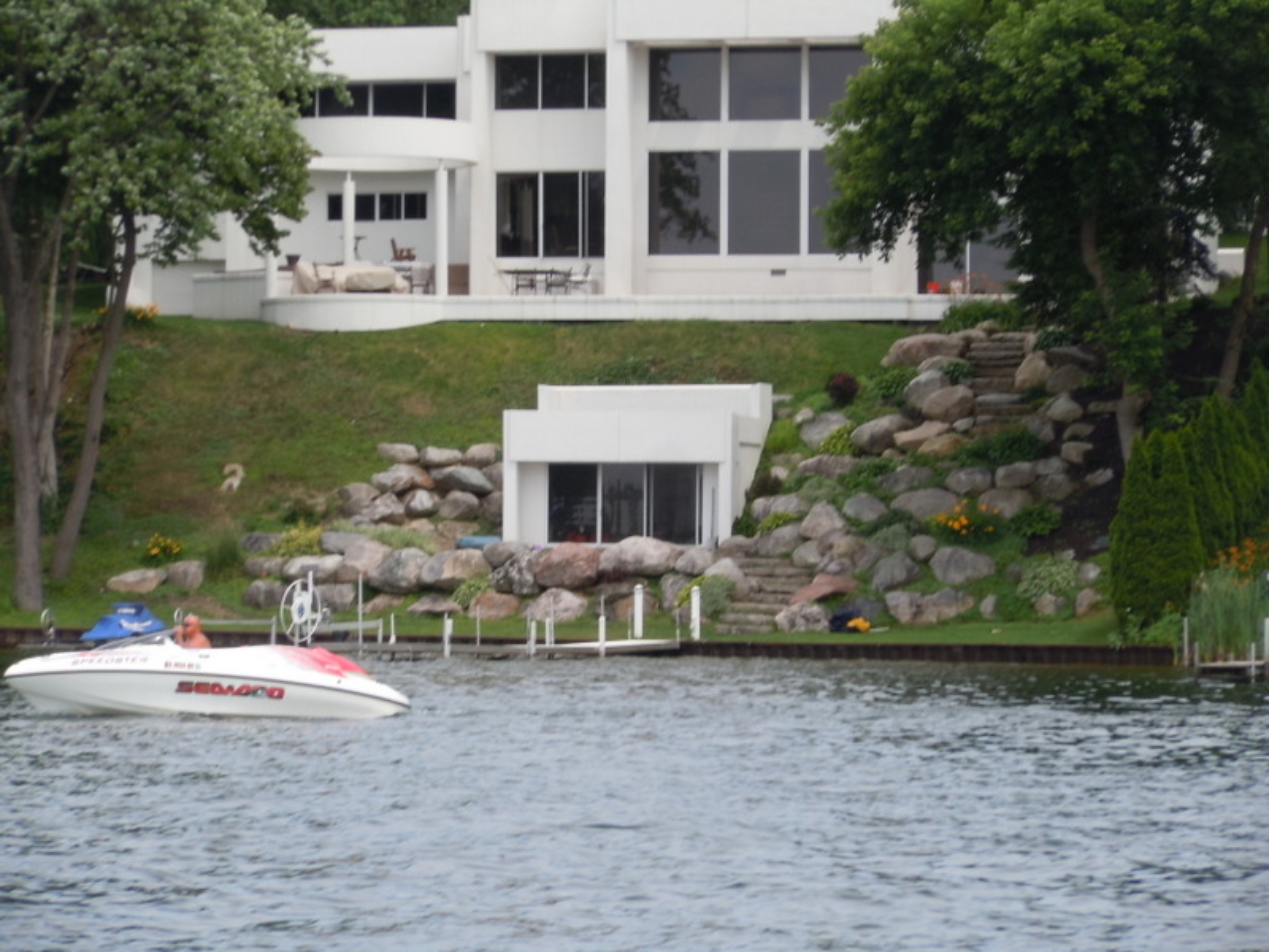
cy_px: 476
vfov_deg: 8.9
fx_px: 6085
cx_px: 634
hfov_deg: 11.9
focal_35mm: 166
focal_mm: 29.8
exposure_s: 1/320
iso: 100
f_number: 5.5
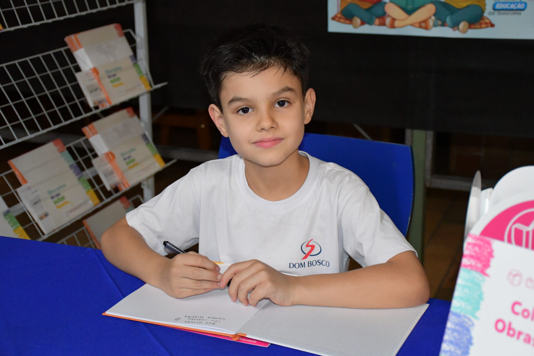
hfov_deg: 33.4
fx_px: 890
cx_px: 267
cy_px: 178
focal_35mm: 60
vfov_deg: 22.6
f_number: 4.5
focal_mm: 40
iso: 4000
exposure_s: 1/60
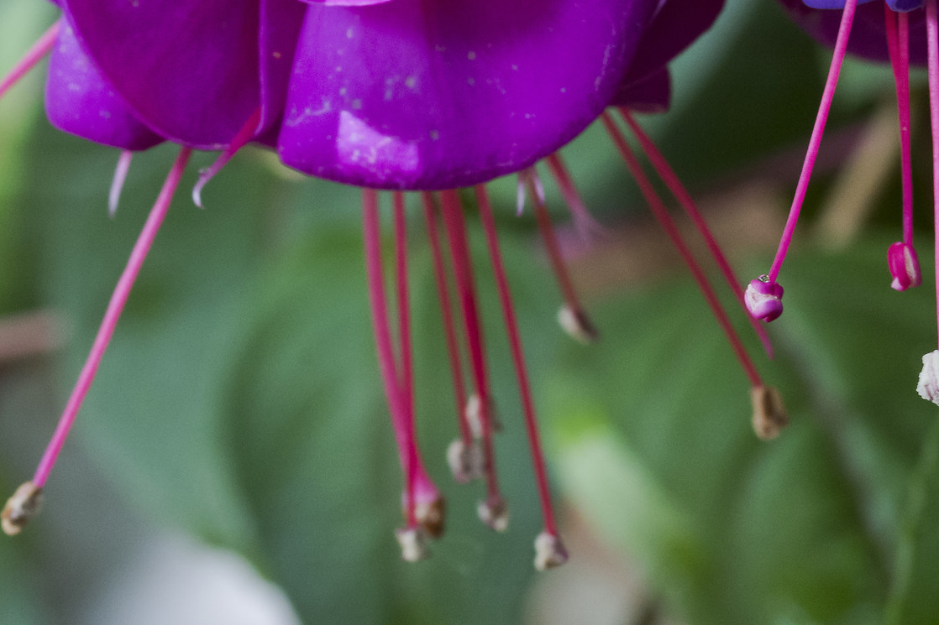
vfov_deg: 4.1
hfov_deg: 6.1
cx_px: 402
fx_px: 8816
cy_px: 37
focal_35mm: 338
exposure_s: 1/80
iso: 1600
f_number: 14
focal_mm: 105
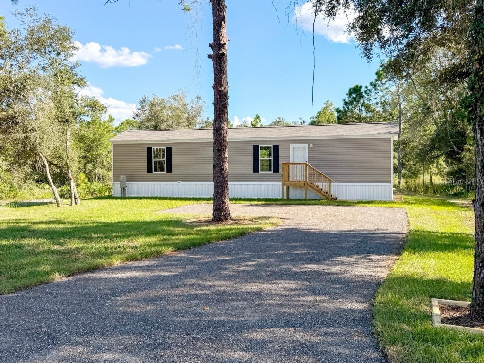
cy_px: 182
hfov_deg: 71.6
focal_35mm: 24
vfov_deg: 56.8
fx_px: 336
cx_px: 242
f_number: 1.8
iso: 80
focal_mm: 6.76
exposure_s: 1/4000
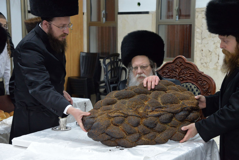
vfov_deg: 19.5
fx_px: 465
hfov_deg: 28.8
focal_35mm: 70
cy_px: 80
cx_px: 120
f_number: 7.1
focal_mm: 70
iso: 5000
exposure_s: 1/200
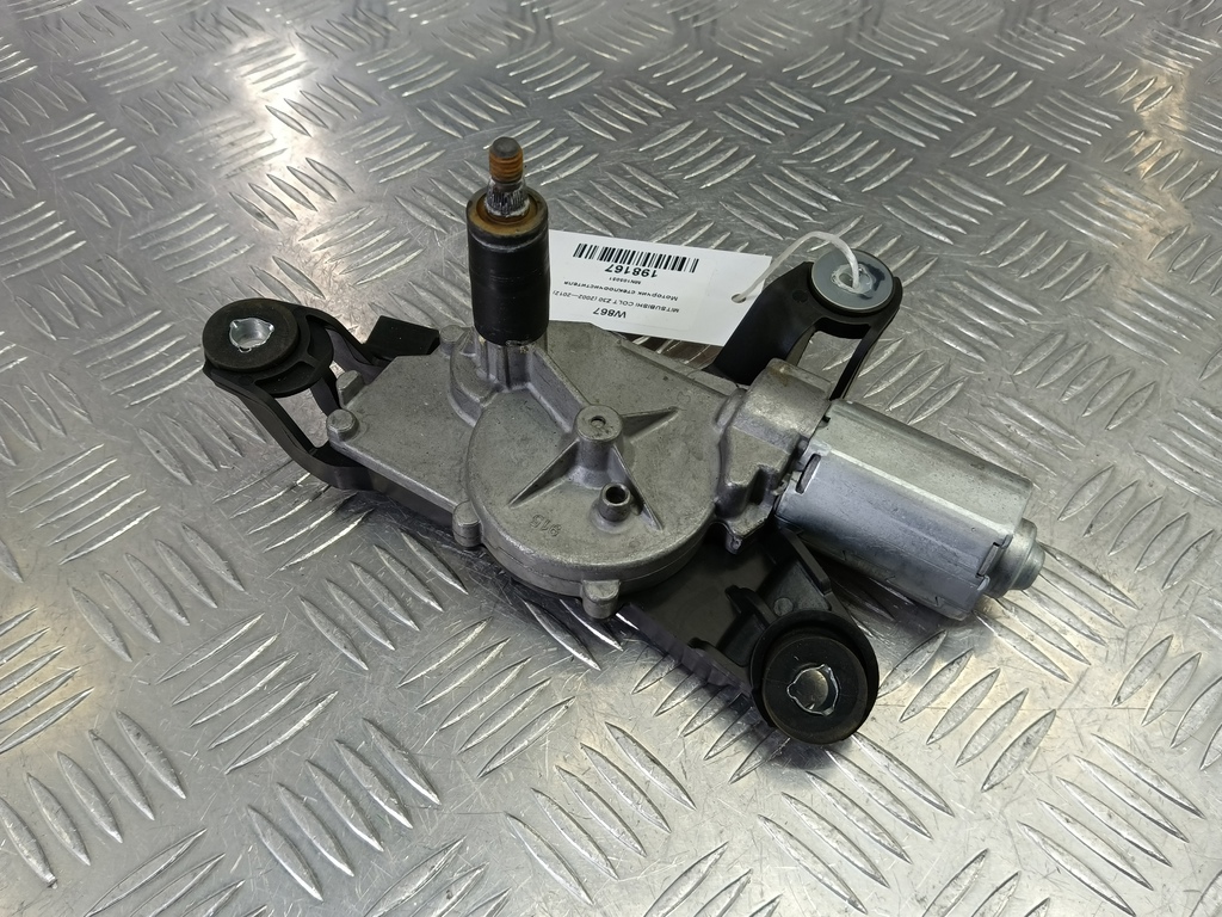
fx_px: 812
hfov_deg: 73.9
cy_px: 458
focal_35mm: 23
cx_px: 611
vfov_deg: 58.9
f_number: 1.6
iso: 99
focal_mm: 4.11
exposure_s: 1/50
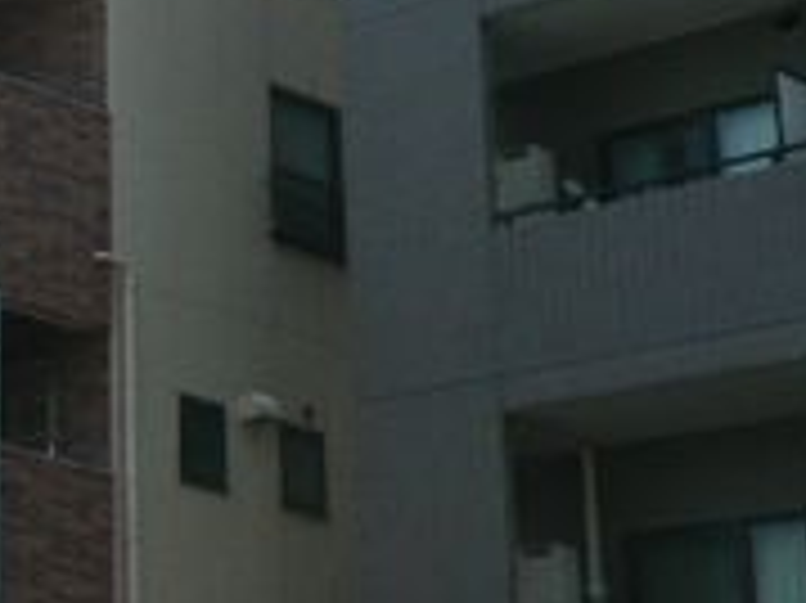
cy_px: 108
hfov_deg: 15.0
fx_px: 2746
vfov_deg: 12.5
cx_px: -540
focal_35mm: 118
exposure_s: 1/500
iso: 100
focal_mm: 4.6
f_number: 3.3
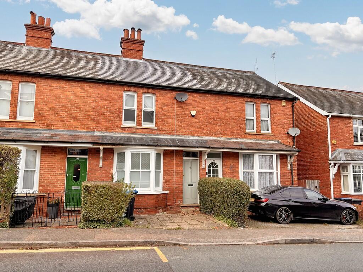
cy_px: 136
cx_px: 182
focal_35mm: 26
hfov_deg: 67.3
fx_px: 273
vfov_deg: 53.1
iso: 50
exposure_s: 1/654
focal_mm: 6
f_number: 1.6
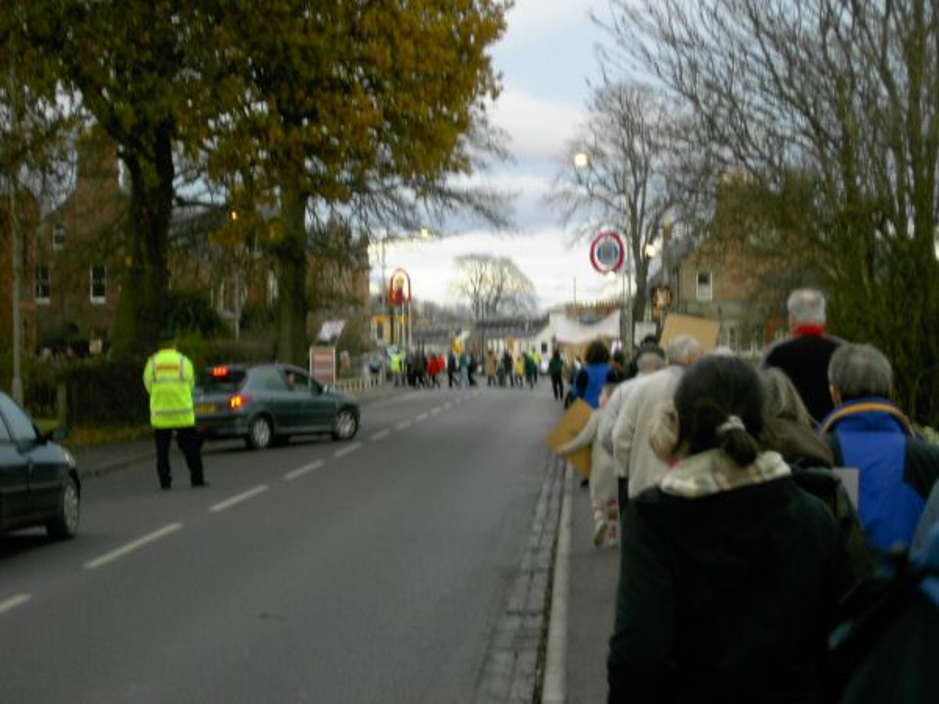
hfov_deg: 23.0
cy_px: 352
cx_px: 470
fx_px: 2306
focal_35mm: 85
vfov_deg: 17.4
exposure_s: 1/50
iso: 100
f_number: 4
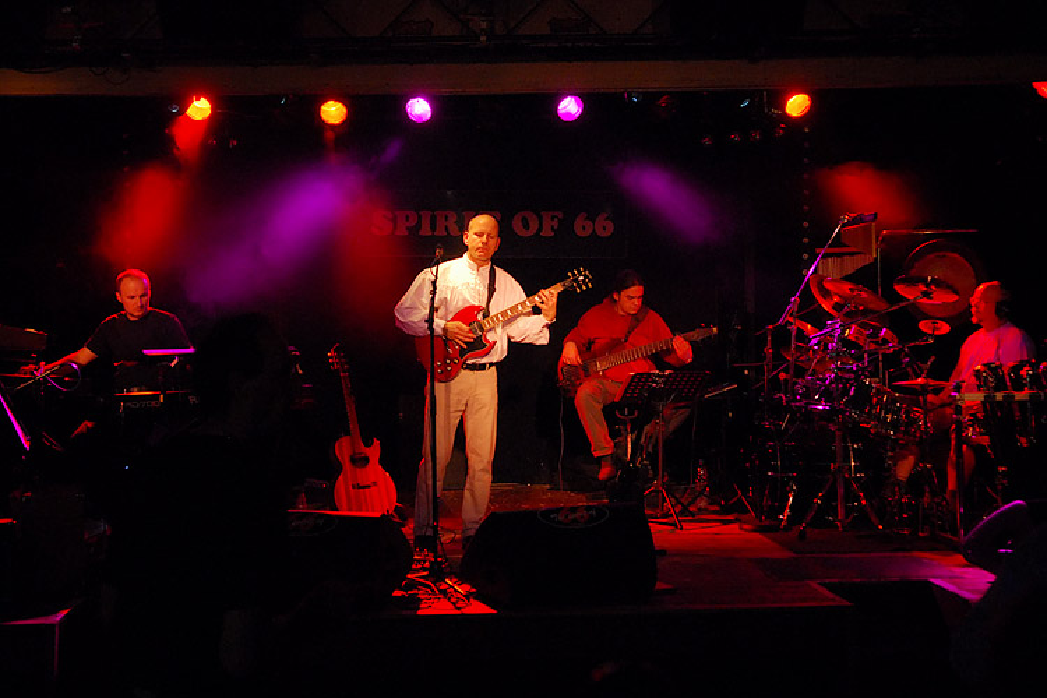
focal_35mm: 39
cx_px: 524
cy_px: 349
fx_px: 1134
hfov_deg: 49.6
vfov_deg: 34.2
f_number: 3.2
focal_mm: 26
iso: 800
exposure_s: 1/50
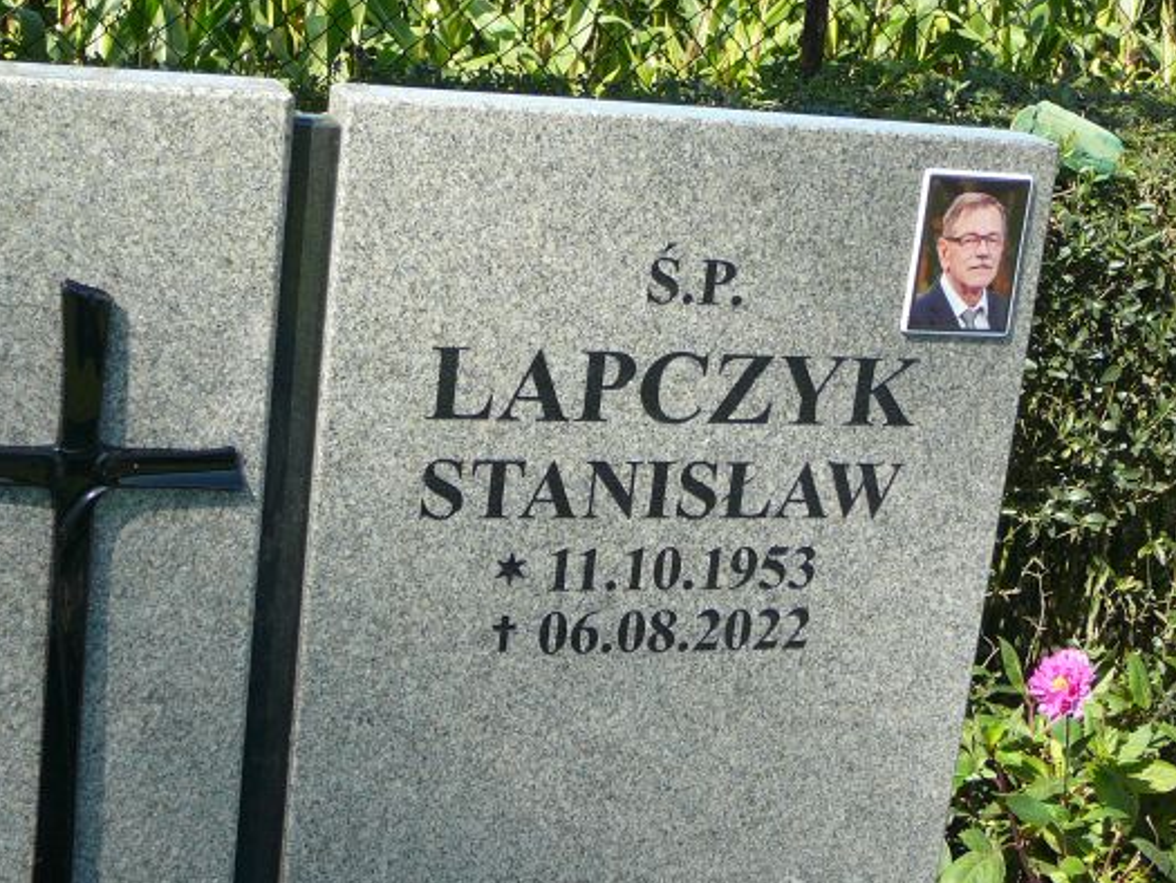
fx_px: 2277
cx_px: 623
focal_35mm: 67
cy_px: 455
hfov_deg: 29.0
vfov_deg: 21.9
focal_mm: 8.2
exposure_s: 1/400
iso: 80
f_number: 3.5
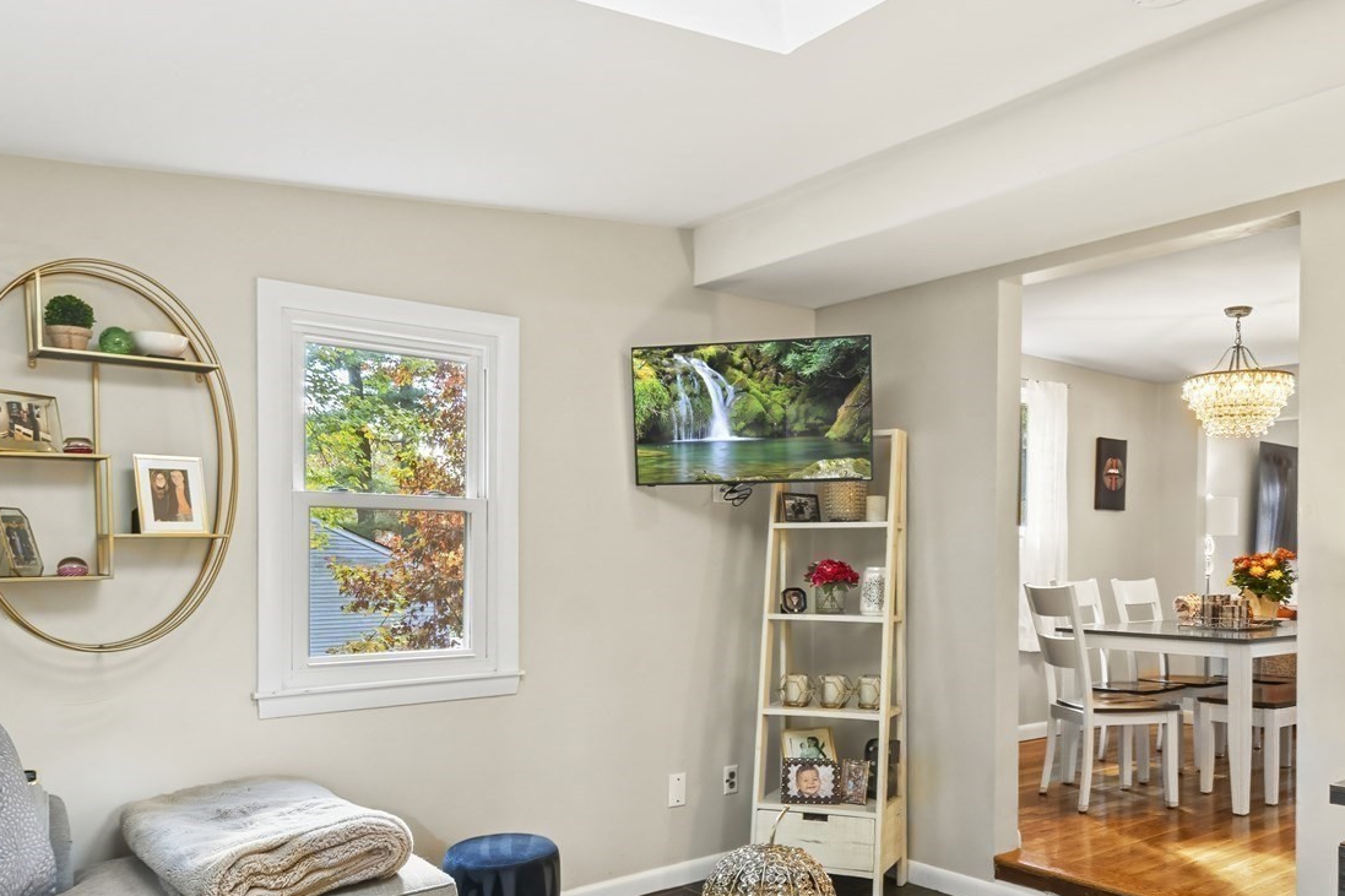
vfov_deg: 46.0
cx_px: 809
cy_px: 563
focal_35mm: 28
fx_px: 1046
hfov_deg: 64.9
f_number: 10
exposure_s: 1/2.5
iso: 800
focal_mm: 10
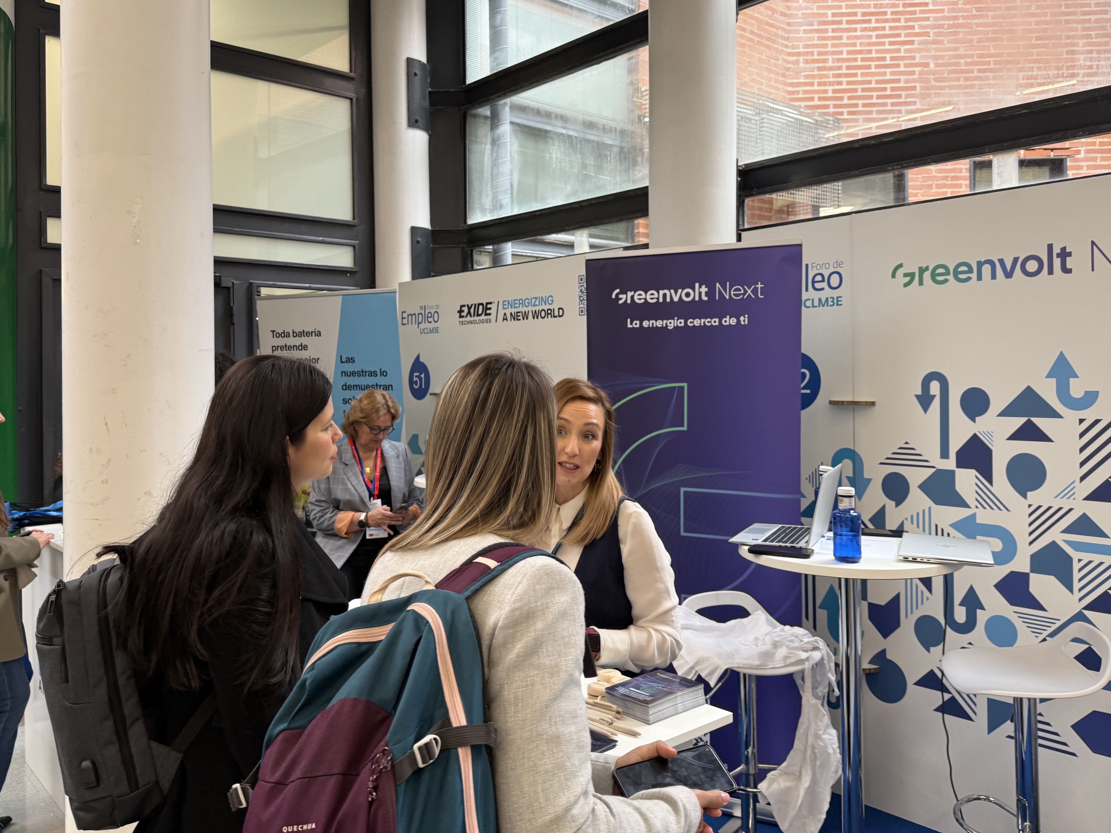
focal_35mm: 28
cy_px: 356
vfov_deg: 49.6
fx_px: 899
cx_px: 537
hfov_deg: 63.4
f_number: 1.78
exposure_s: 1/121
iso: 100
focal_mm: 6.76
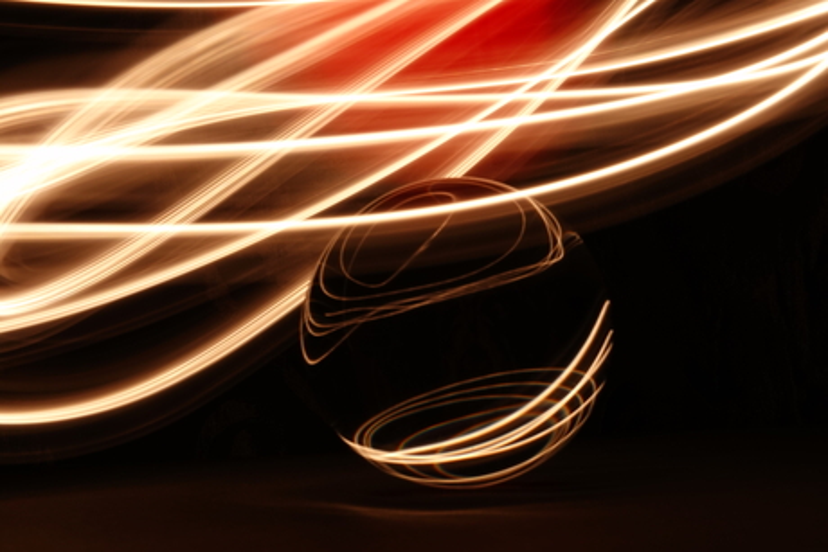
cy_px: 276
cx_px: 414
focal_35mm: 119
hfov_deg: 17.2
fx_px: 2738
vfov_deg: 11.5
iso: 100
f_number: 14
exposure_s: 10
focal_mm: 43.48
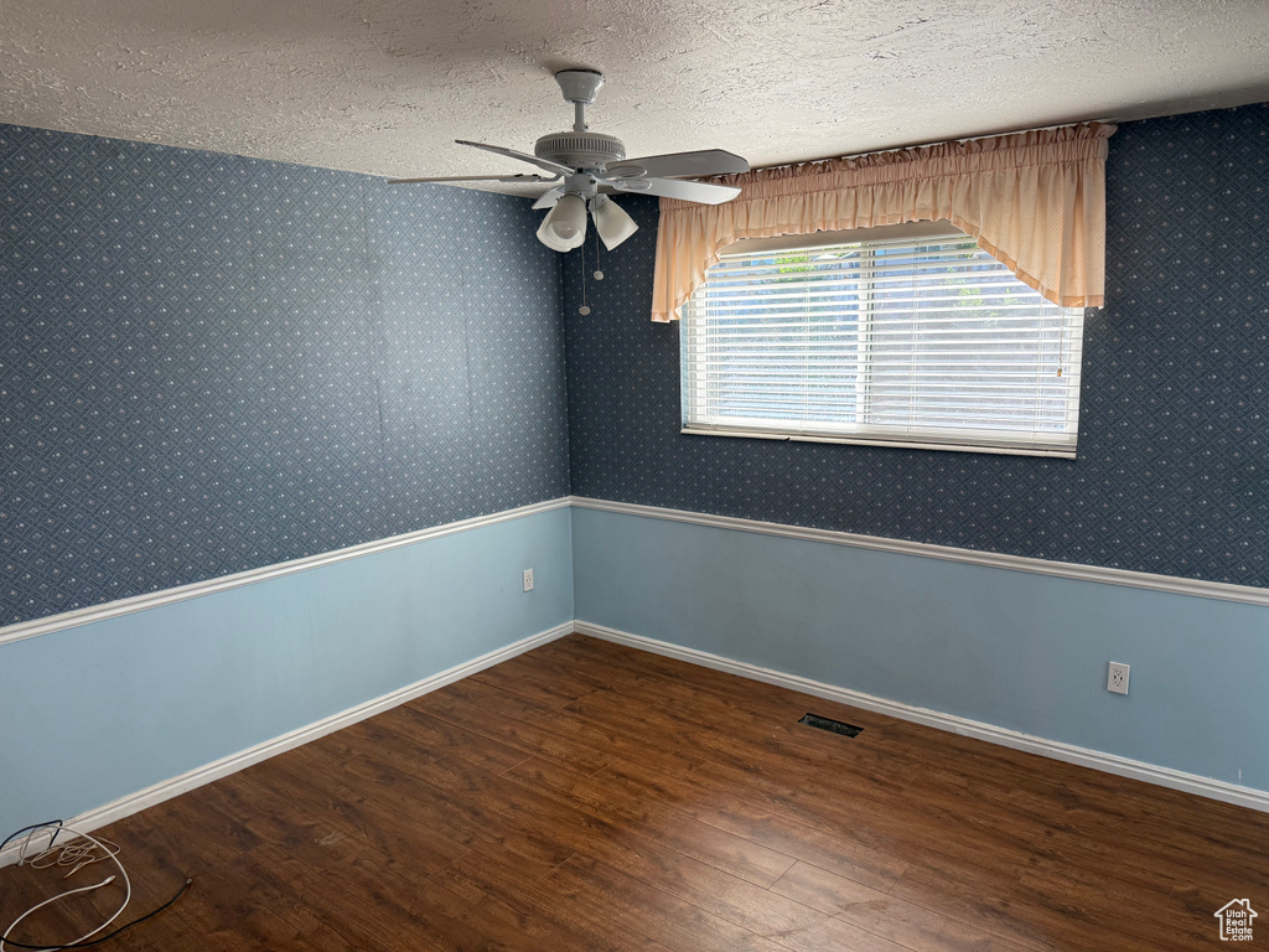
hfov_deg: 71.6
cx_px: 634
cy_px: 476
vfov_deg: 56.8
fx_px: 880
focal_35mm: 24
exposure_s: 1/236
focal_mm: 6.76
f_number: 1.78
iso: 125
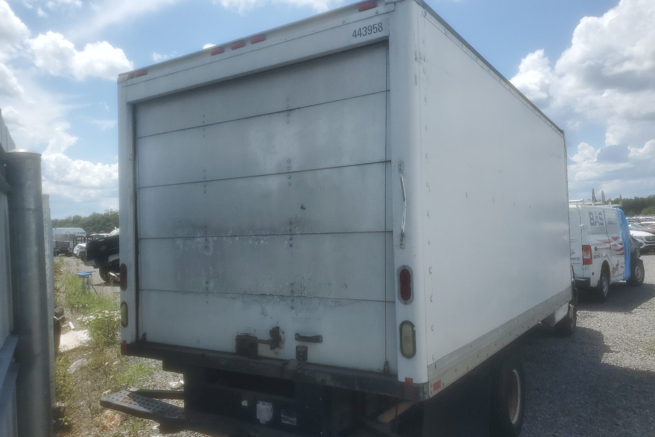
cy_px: 229
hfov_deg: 65.5
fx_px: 509
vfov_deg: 46.4
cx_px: 322
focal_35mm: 28
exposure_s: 1/5000
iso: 50
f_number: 1.5
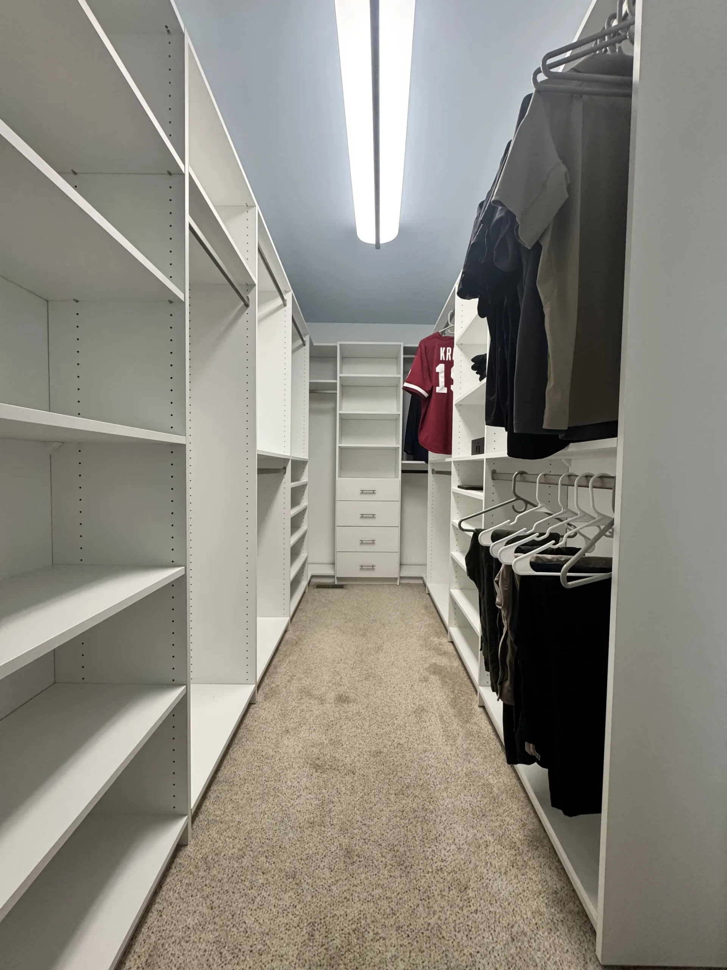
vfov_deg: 102.1
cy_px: 485
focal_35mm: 14
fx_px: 392
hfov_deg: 85.7
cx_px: 364
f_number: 2.2
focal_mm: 2.22
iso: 320
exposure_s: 1/120
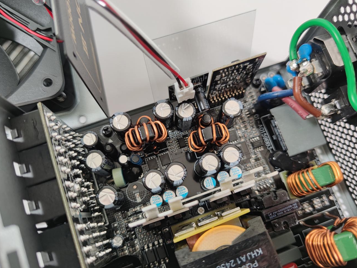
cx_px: 187
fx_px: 299
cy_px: 141
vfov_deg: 48.2
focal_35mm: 29
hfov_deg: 61.6
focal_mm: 6.78
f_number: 1.85
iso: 75
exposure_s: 1/100
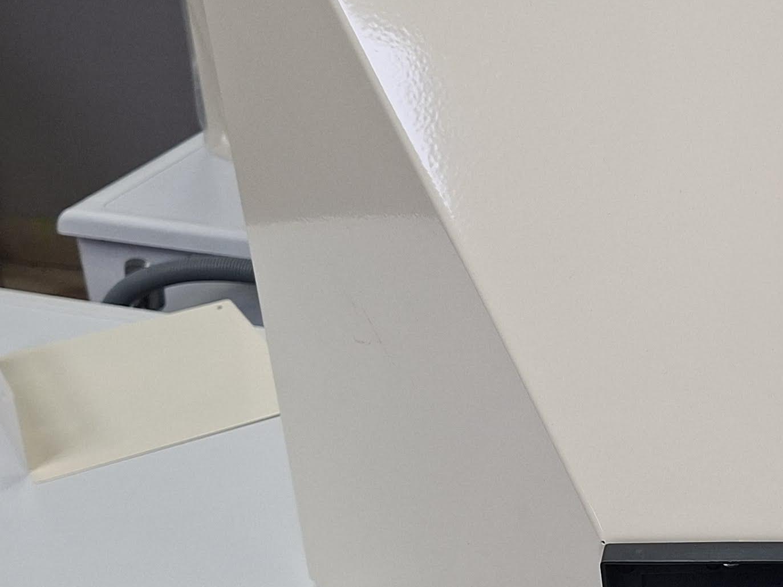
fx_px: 1516
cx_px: 839
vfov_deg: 21.9
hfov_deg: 26.8
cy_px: 260
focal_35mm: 67
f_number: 1.8
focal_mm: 5.54
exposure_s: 1/100
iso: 125
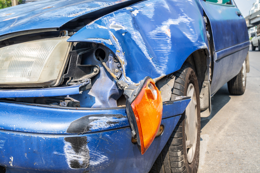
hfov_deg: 53.1
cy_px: 86
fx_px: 260
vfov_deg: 36.9
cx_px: 130
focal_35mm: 36
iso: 100
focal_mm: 24
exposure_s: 1/200
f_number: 8
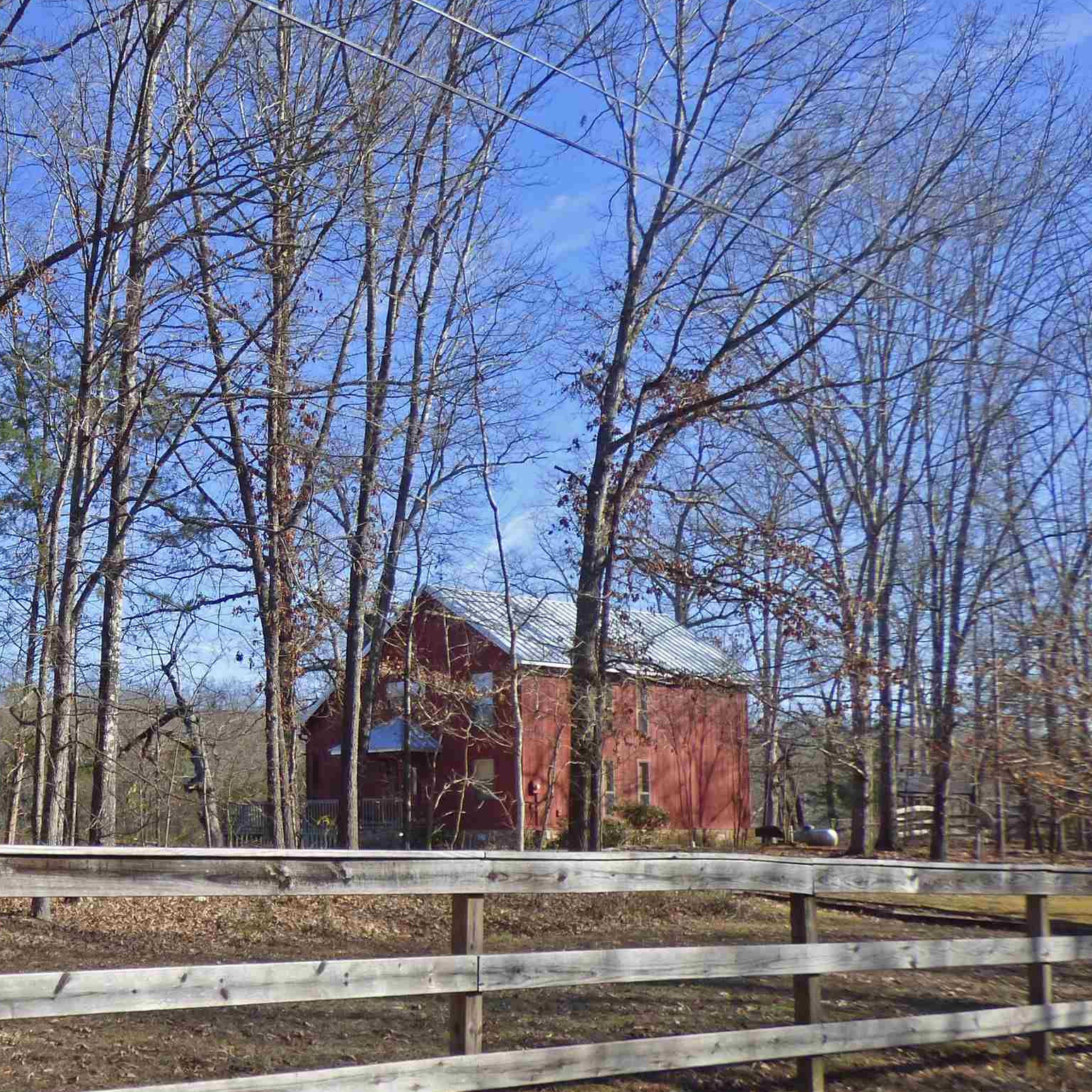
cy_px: 715
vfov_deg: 38.0
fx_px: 1570
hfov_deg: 36.3
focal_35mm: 44
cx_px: 137
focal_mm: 4.42
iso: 100
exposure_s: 1/800
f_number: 3
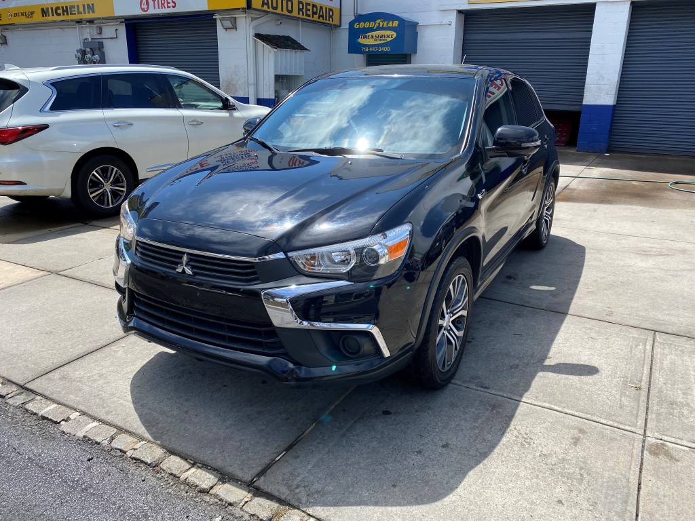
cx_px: 348
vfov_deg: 53.1
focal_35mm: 26
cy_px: 260
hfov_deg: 67.3
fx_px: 522
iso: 32
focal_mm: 4.25
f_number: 1.8
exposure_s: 1/1812
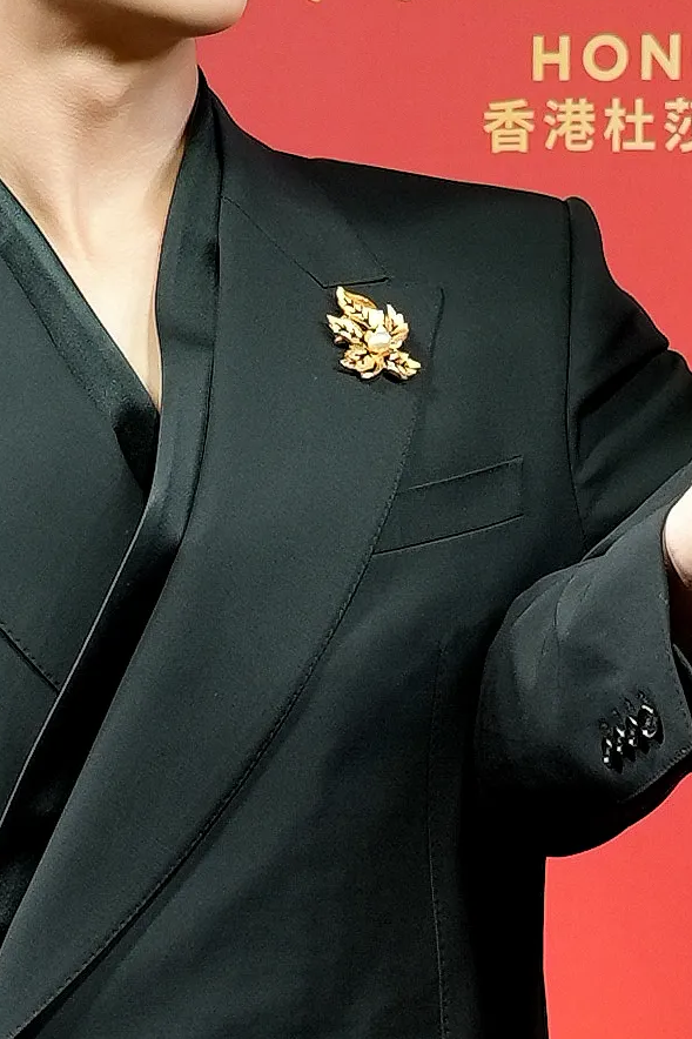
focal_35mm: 336
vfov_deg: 6.1
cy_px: 1174
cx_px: 674
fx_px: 9691
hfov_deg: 4.1
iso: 400
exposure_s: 1/160
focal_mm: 70
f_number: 4
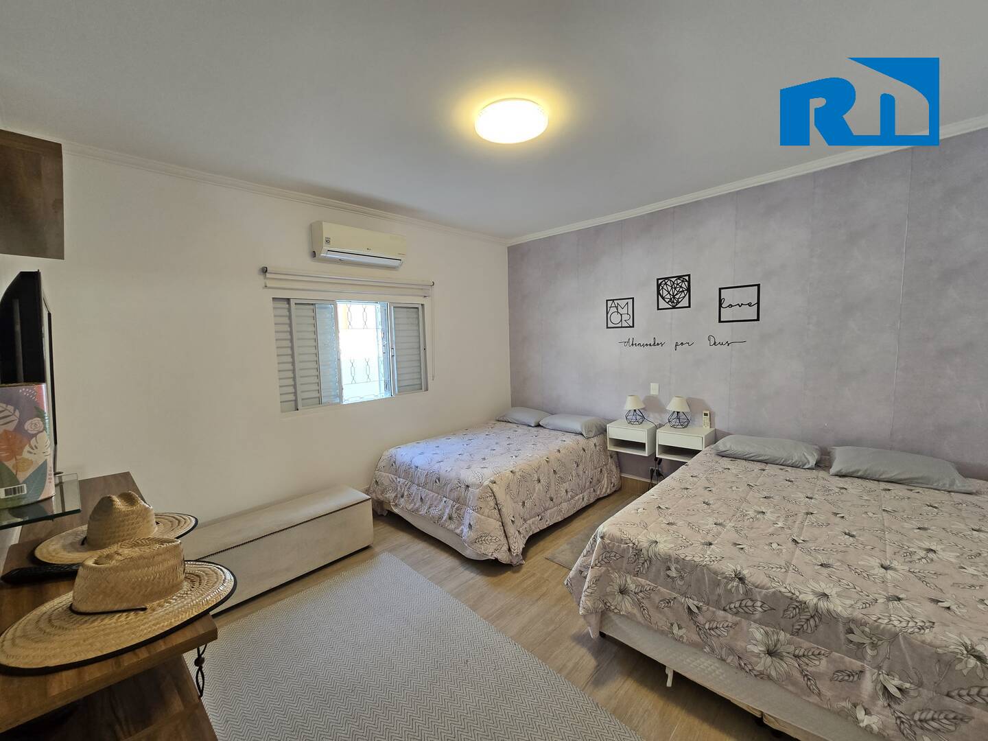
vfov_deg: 89.9
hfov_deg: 106.2
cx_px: 494
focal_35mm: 13
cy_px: 370
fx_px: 371
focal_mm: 2.2
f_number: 2.2
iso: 125
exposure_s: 1/60
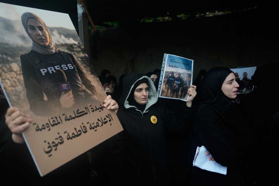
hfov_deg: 63.7
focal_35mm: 29
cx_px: 140
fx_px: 225
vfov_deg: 44.9
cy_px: 93
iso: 400
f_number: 2.8
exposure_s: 1/800
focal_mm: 29
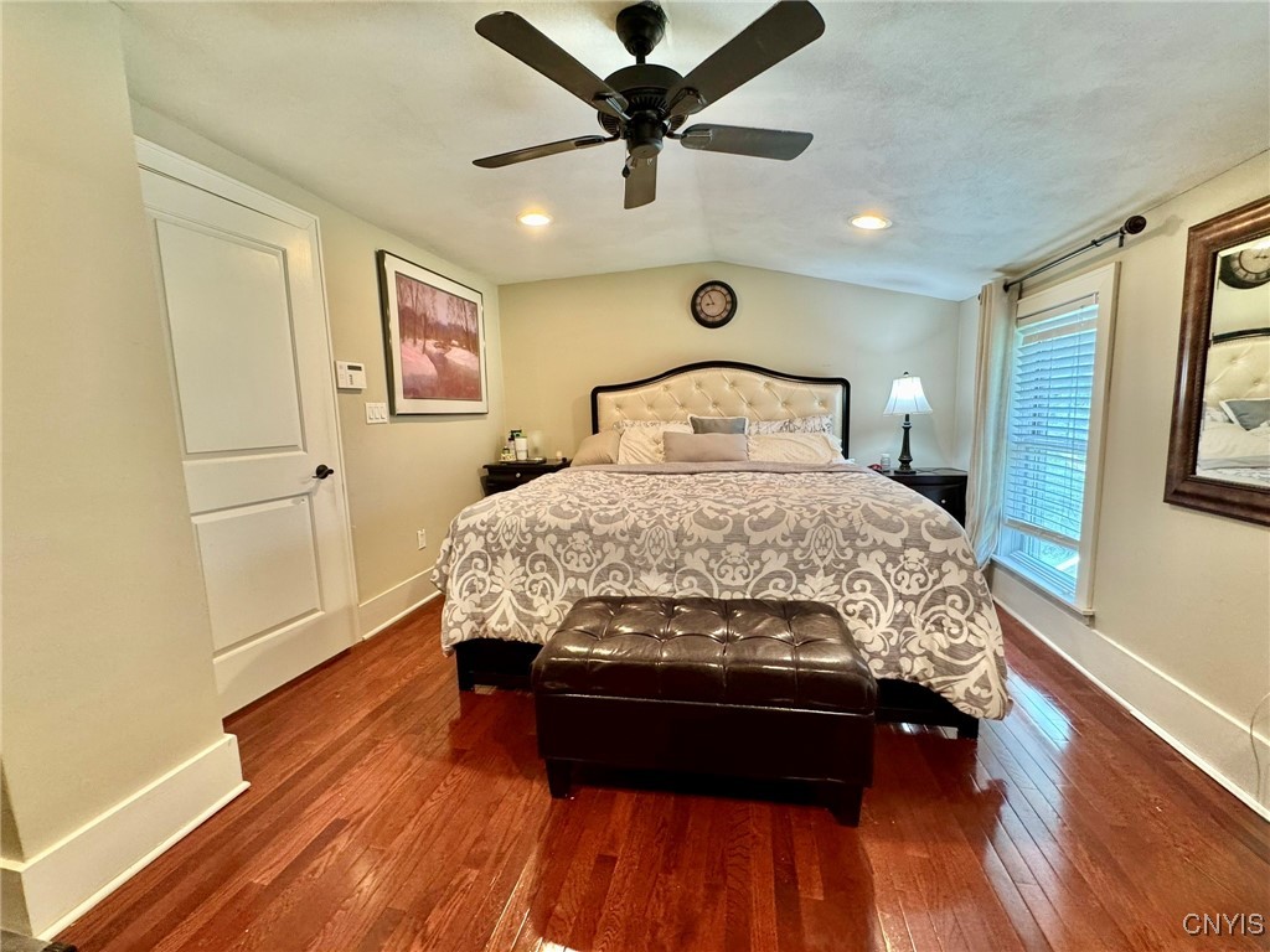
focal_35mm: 14
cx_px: 635
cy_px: 476
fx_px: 514
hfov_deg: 102.1
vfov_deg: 85.7
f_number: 2.2
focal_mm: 2.22
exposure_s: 1/60
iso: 200
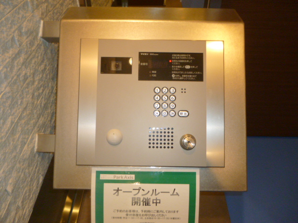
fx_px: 241
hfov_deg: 63.4
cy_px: 112
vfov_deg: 49.7
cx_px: 149
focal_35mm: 28
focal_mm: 5
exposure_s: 1/60
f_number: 3.1
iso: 320
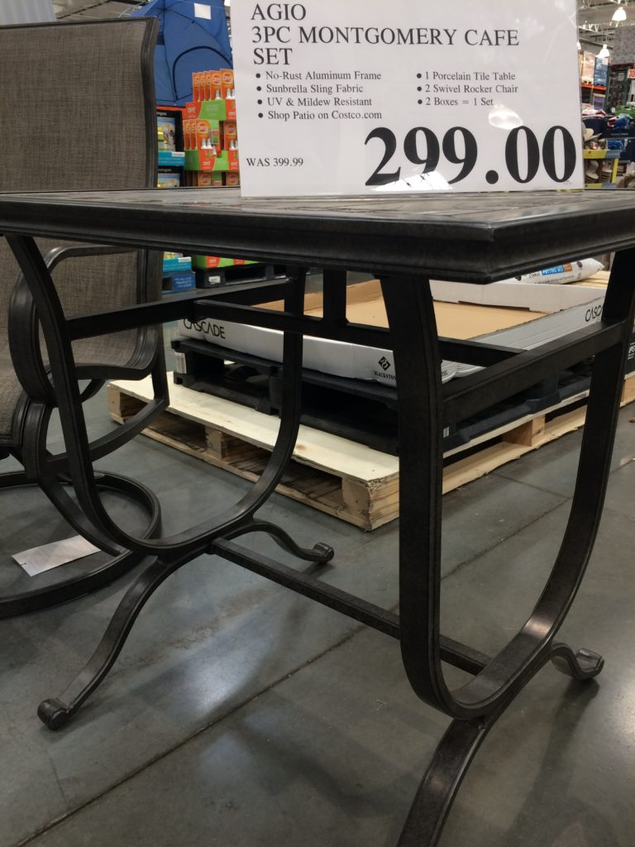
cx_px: 318
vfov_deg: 61.7
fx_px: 709
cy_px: 424
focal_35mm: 29
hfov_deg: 48.2
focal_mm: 4.15
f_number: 2.2
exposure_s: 1/30
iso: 40
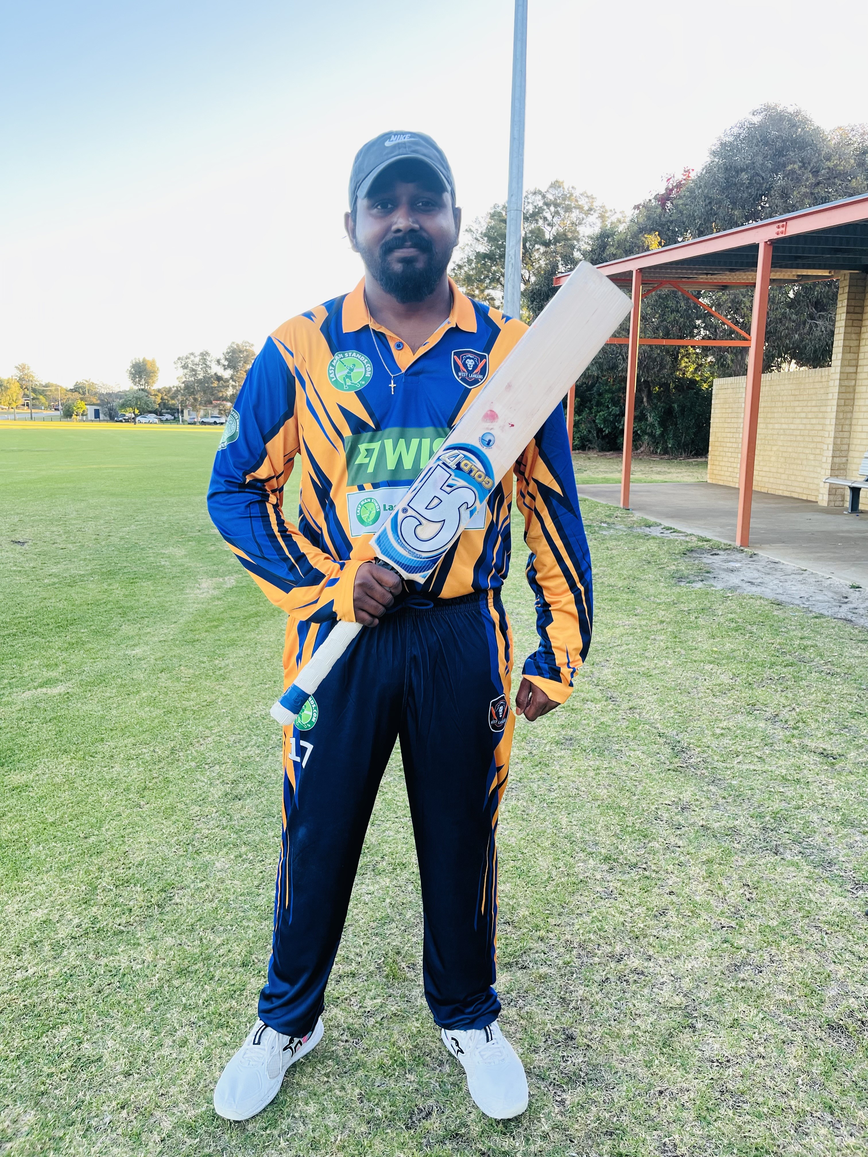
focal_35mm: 26
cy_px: 578
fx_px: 869
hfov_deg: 53.1
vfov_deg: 67.3
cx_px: 434
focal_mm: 5.1
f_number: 1.6
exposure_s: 1/123
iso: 50
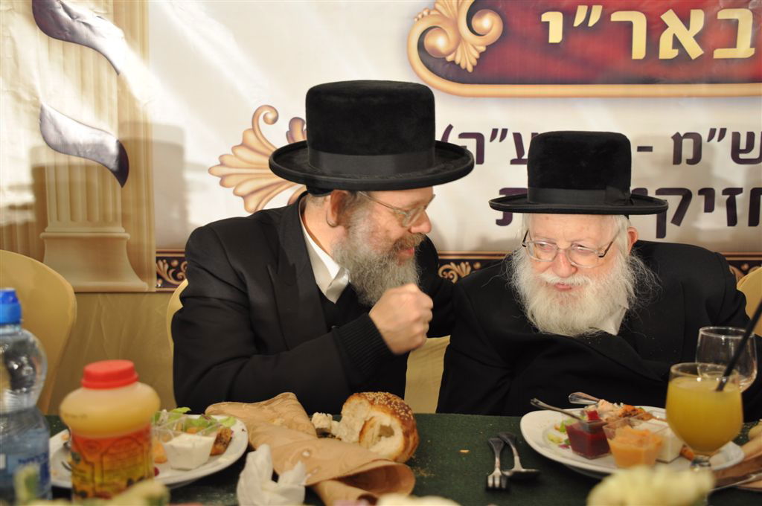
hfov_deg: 53.2
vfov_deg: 36.8
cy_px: 253
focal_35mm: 36
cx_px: 381
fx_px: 761
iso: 320
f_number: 3.8
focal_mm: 24
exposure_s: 1/40
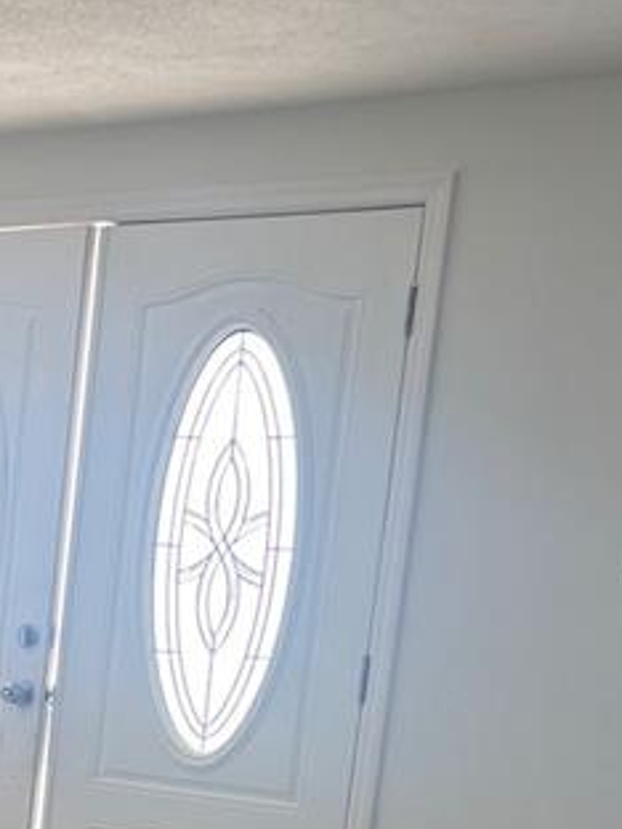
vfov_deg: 18.3
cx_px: -505
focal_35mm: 100
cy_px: 1073
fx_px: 2396
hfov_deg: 13.3
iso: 64
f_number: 1.5
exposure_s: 1/121
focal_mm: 5.7
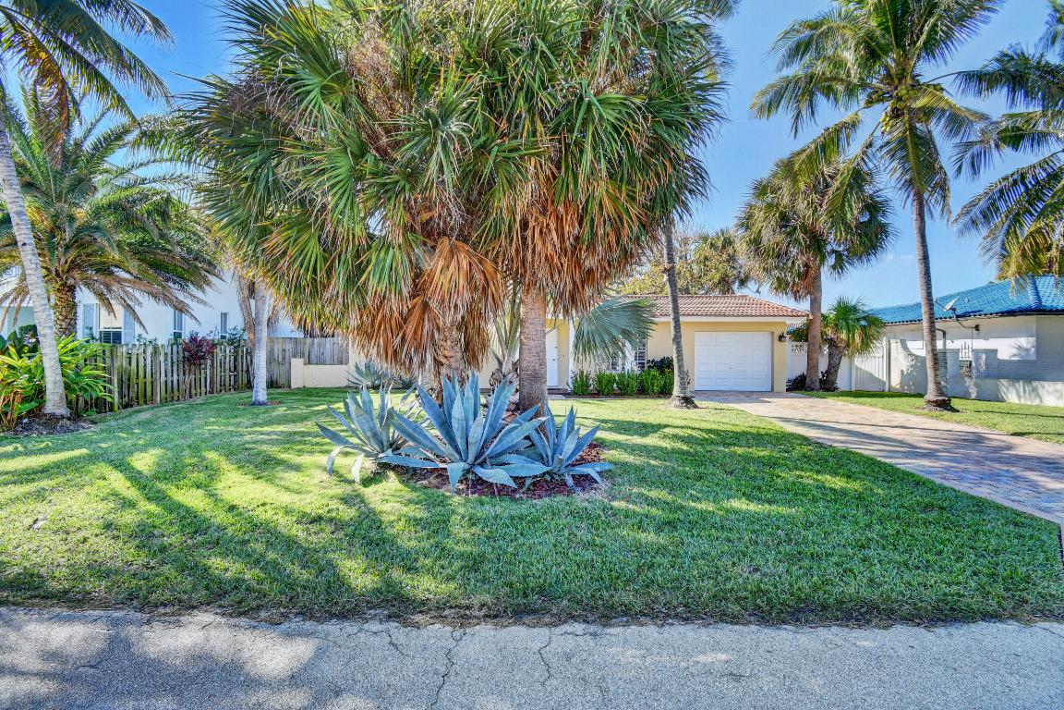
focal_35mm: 15
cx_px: 532
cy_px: 355
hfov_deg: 100.4
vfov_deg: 77.3
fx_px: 443
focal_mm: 10
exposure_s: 1/400
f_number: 8
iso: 320
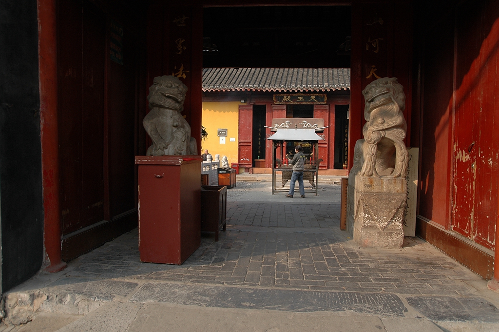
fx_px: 665
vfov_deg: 28.0
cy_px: 166
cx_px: 250
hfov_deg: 41.1
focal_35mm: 48
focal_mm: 32
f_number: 5.6
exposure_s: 1/200
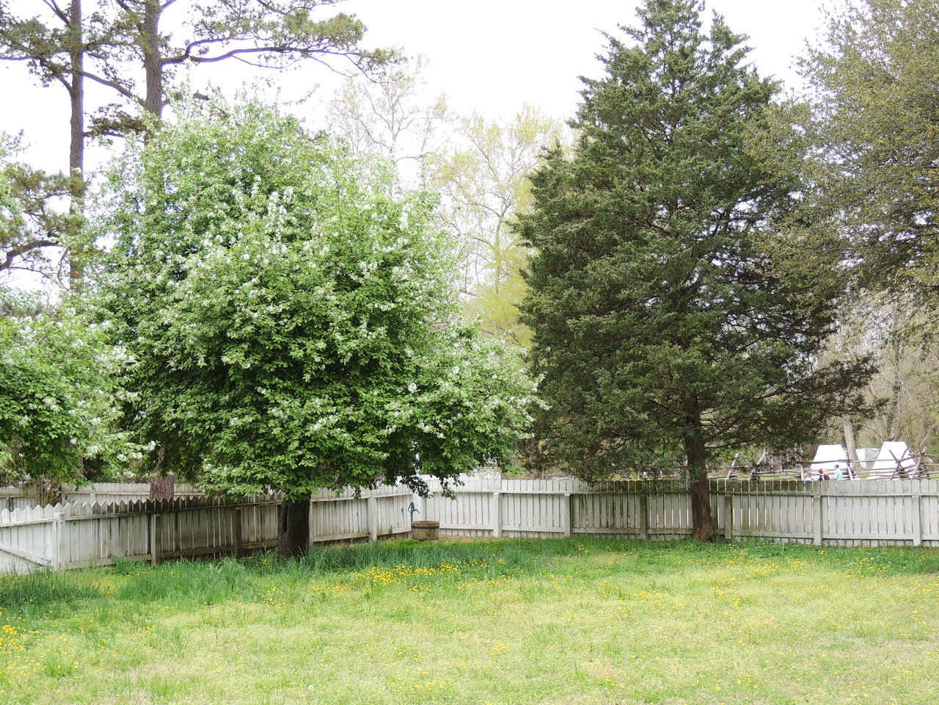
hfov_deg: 38.2
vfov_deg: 29.1
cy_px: 352
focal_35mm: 50
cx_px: 470
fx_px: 1356
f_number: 3.6
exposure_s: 1/250
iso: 100
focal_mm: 8.9
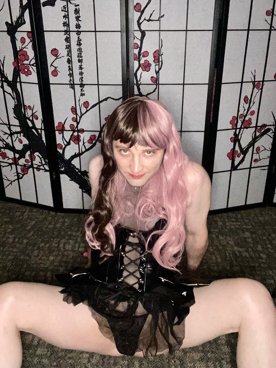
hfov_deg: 45.4
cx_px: 135
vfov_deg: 58.3
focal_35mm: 31
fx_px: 330
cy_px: 181
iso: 400
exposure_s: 1/30
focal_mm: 2.71
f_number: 2.2
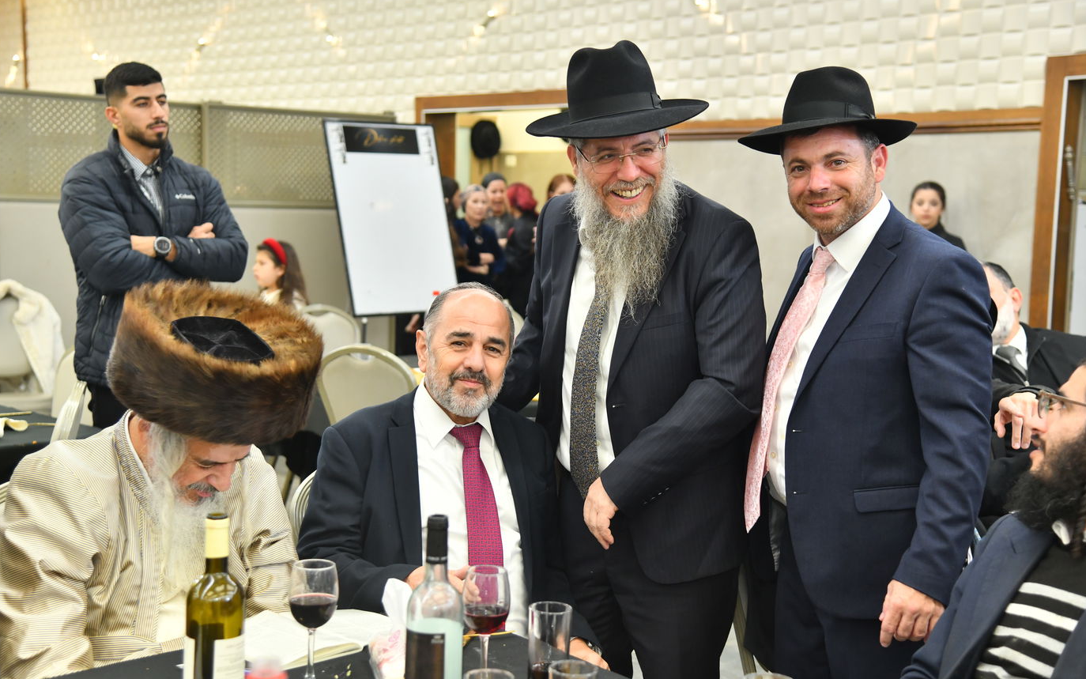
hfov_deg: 37.5
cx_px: 541
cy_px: 347
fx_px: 1598
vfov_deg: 24.0
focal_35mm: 54
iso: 1000
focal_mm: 52
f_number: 4.5
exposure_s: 1/200
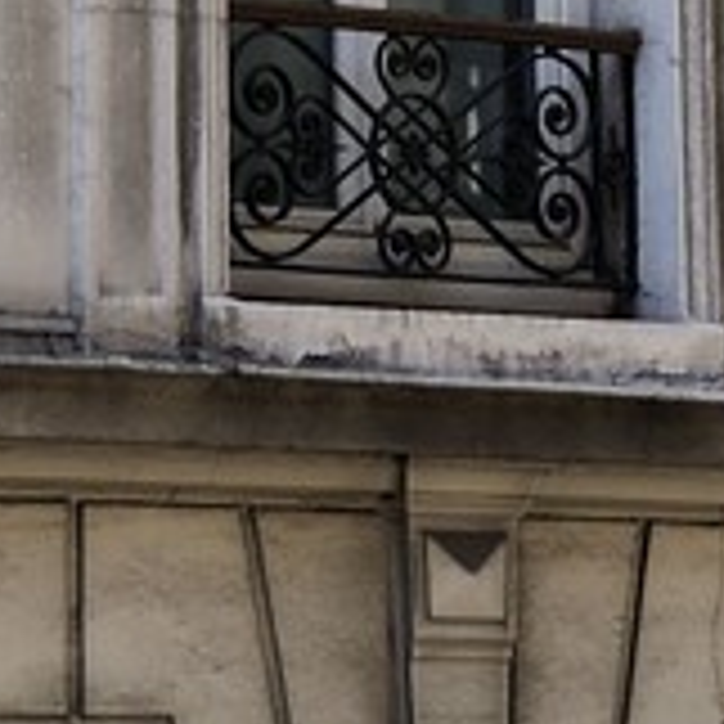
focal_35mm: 371
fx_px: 8779
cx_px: 522
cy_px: -1826
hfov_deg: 4.7
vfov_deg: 4.4
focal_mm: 44
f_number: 8
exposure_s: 1/160
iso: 200
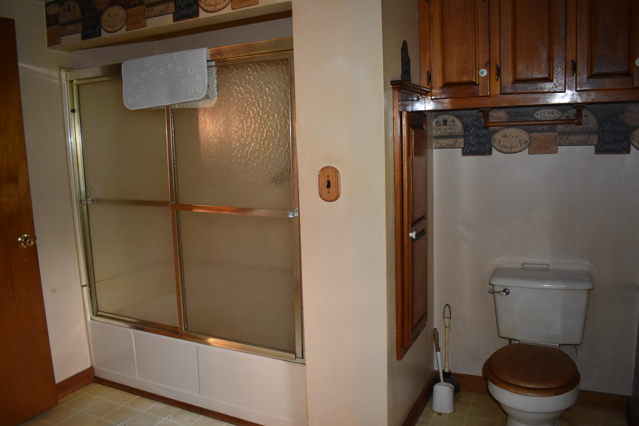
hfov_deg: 67.4
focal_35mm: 27
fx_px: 479
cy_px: 213
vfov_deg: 47.9
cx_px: 320
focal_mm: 18
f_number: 3.5
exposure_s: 1/30
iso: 1600
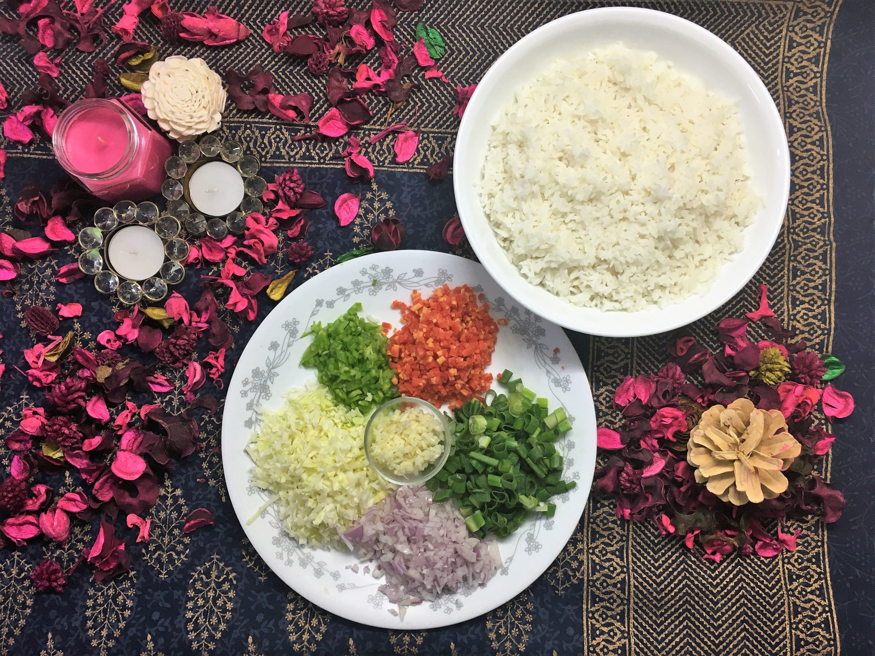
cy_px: 328
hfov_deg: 61.7
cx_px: 438
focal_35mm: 29
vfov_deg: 48.2
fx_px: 733
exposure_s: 1/33
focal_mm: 4.15
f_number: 2.2
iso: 40
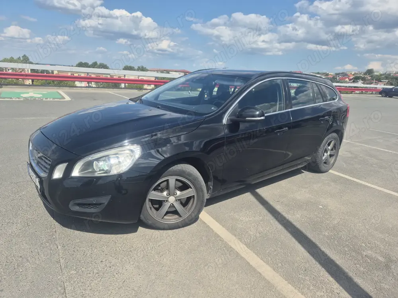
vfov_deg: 58.9
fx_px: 264
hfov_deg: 73.9
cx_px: 199
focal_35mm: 23
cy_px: 149
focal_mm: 5.4
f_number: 1.8
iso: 25
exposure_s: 1/1772
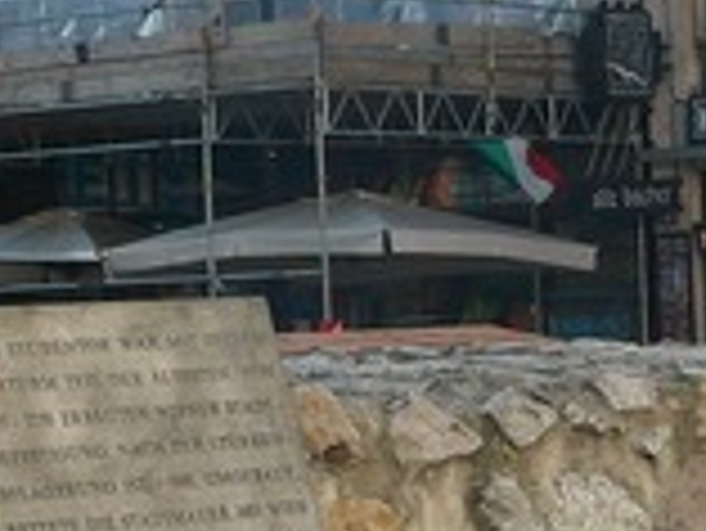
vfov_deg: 8.7
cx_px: 913
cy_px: 756
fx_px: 3409
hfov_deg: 11.5
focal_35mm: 167
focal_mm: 7.4
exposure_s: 1/100
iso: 100
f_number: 4
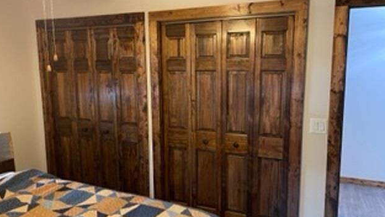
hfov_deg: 66.0
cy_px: 101
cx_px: 189
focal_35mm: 29
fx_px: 296
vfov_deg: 40.2
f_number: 1.6
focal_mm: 5.1
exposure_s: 1/30
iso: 500
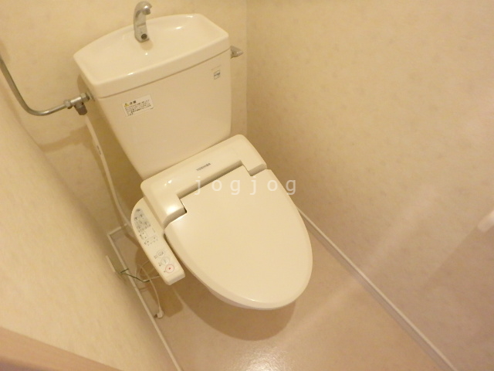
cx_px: 247
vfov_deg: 63.4
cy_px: 186
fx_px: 300
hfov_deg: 79.0
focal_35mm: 21
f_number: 3.5
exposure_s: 1/30
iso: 800
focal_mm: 3.7
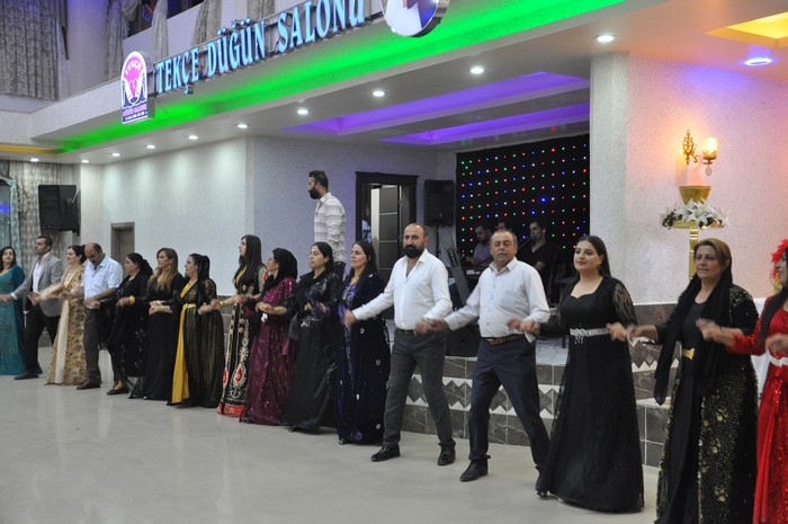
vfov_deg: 29.8
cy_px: 262
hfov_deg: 43.6
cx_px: 394
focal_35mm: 45
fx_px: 984
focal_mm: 30
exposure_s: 1/60
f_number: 4.2
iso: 1250
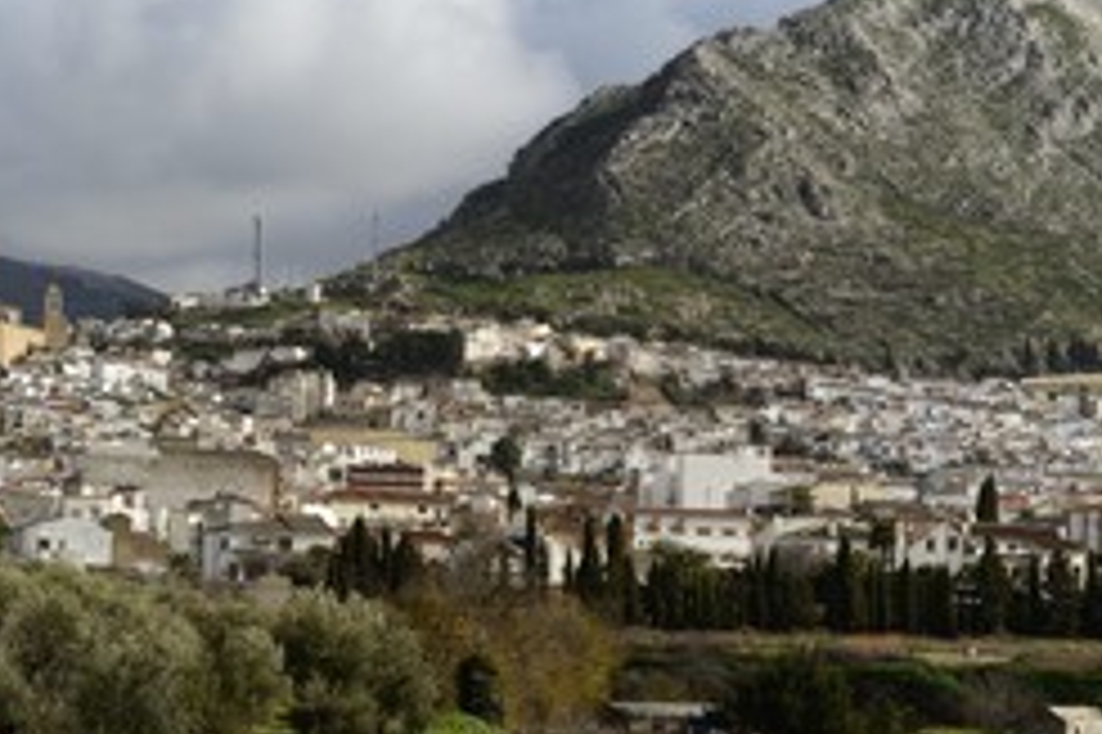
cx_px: 391
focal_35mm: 120
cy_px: 167
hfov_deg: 17.0
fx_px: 3671
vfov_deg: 11.4
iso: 400
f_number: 11
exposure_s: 1/800
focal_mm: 70
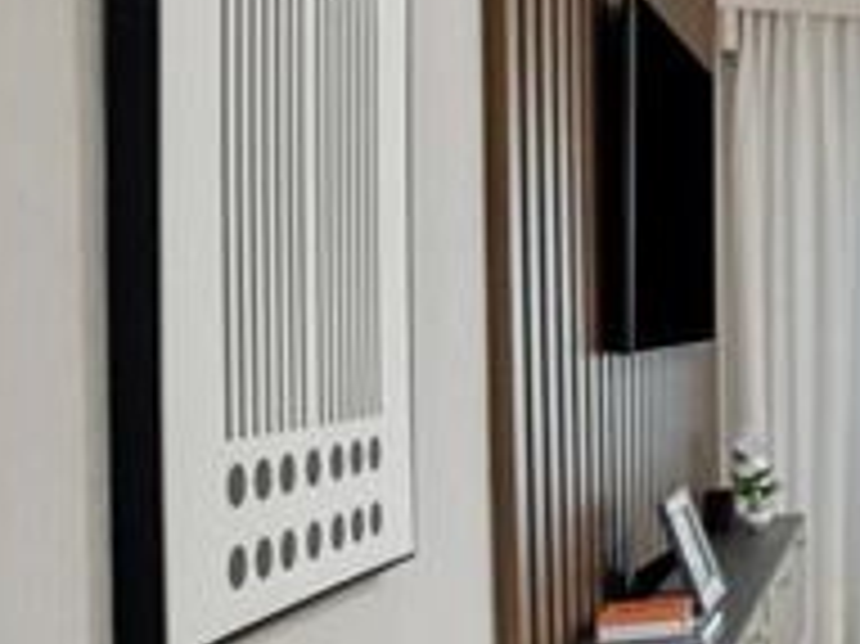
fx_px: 1465
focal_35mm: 59
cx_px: 1533
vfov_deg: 24.8
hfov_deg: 21.6
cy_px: 327
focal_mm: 8
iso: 1600
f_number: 3.5
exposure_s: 1/100
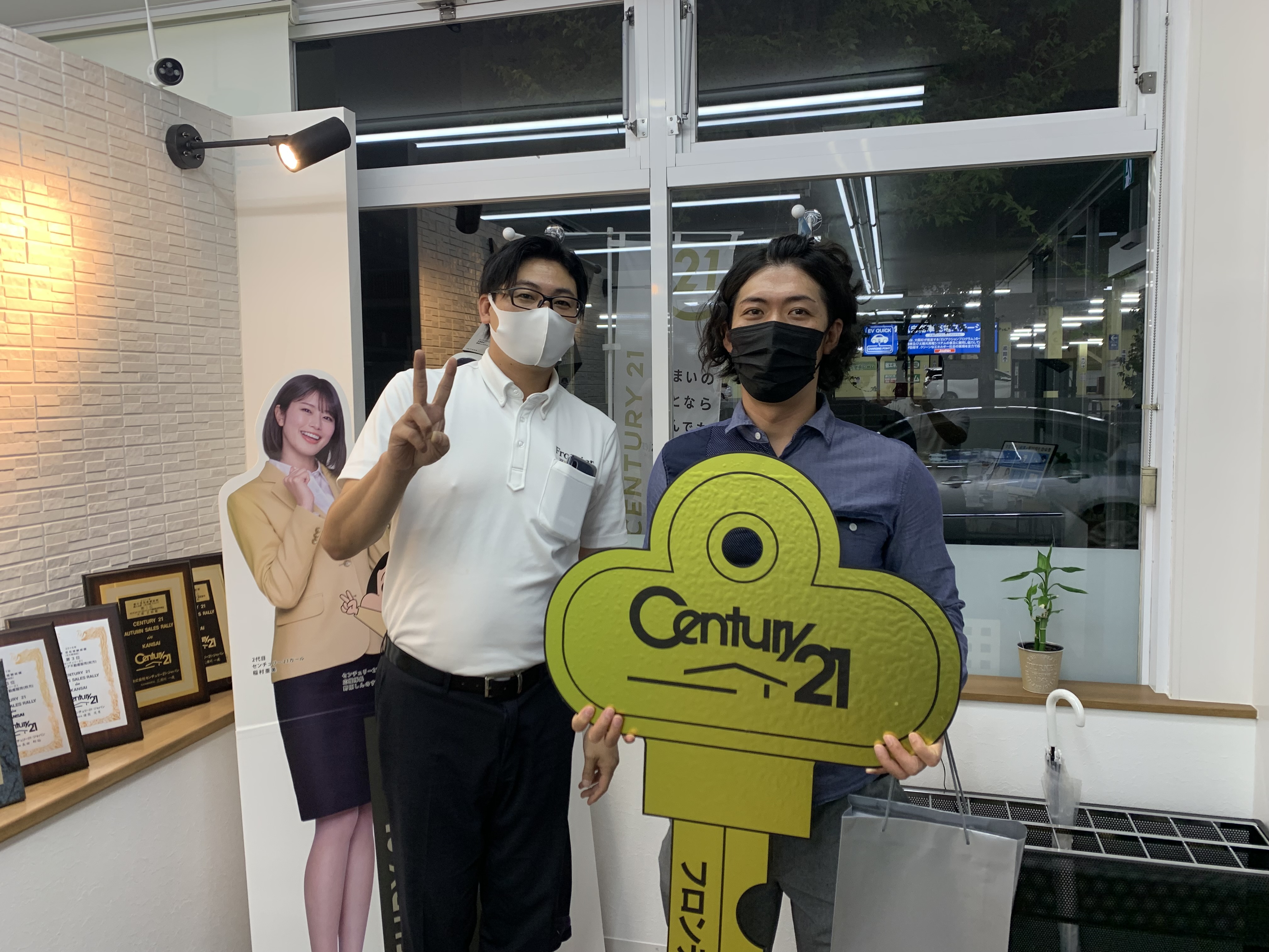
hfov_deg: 67.3
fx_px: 953
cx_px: 634
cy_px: 476
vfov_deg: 53.1
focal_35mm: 26
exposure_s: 1/120
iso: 80
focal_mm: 4.25
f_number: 1.8
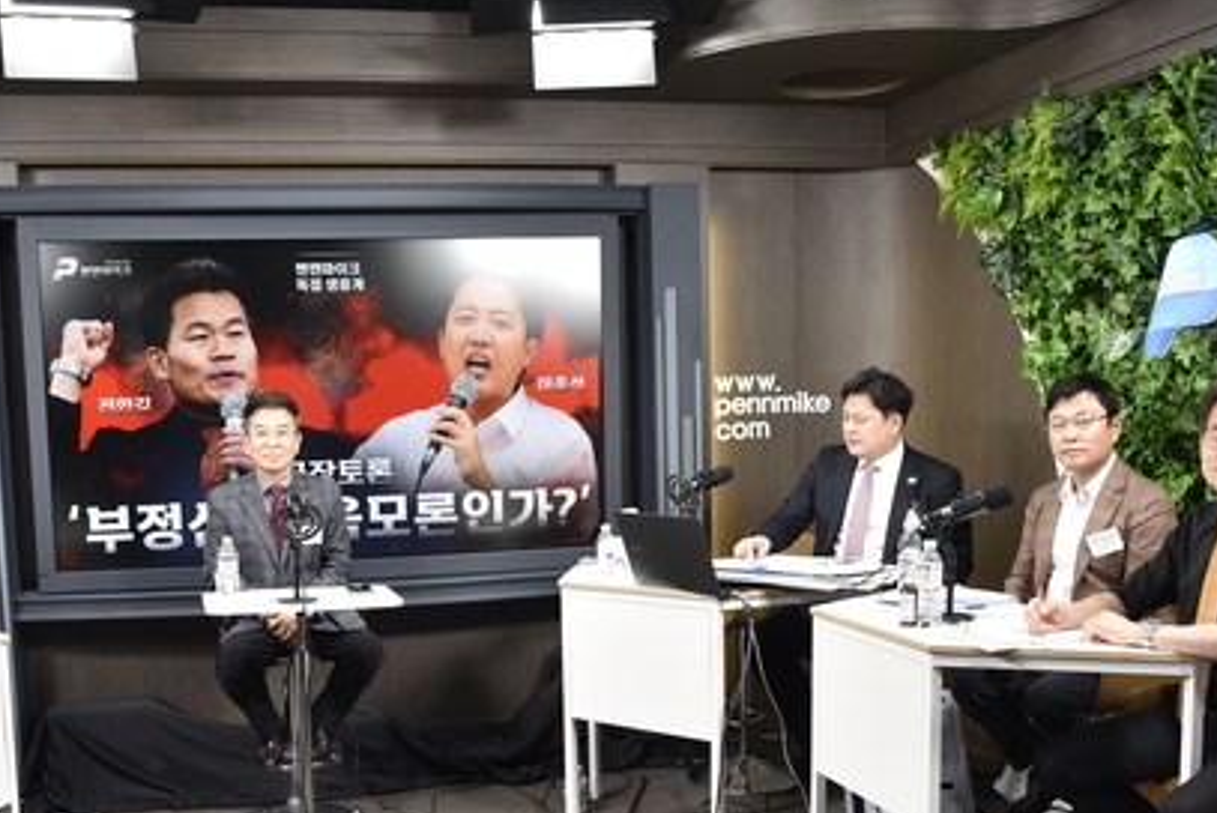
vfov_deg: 35.6
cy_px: 554
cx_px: 460
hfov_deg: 51.3
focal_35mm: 37
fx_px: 1252
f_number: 5.6
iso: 800
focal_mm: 24
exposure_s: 1/125
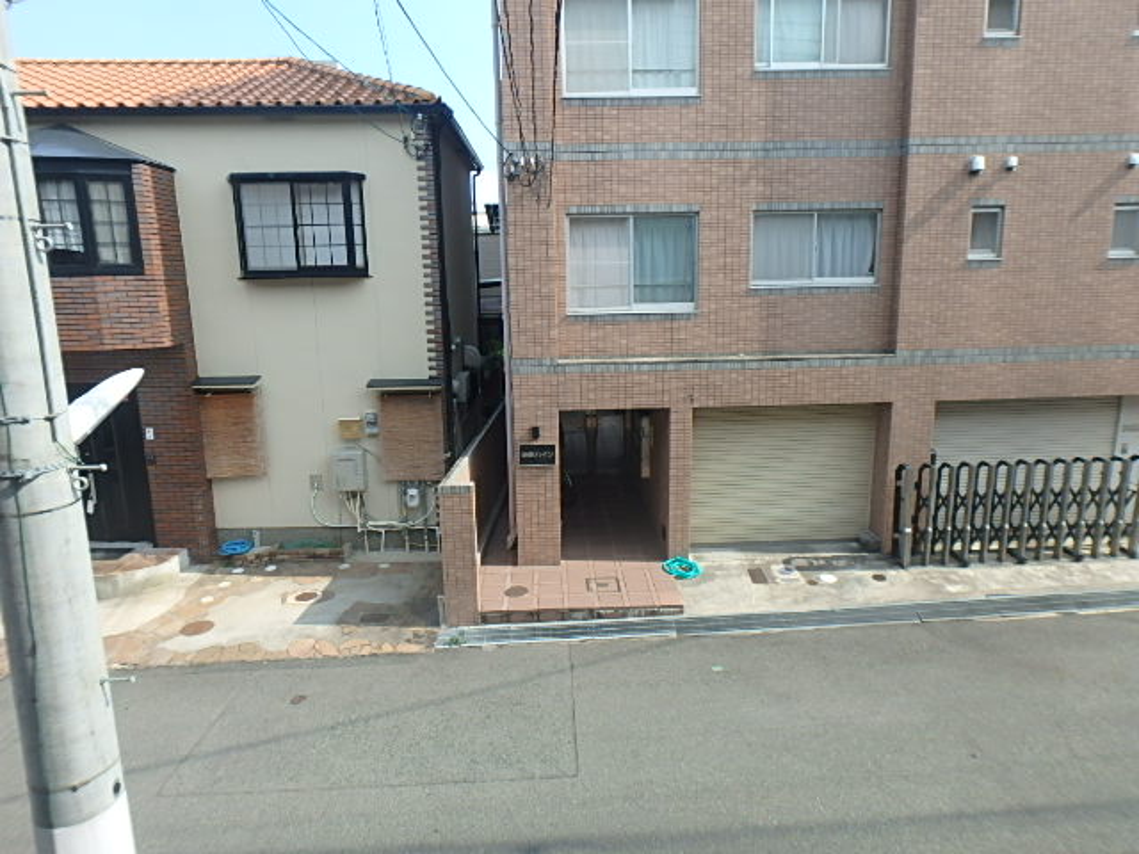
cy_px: 427
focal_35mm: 21
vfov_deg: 63.4
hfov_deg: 79.0
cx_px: 570
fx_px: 691
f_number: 3.5
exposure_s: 1/500
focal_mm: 3.7
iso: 125
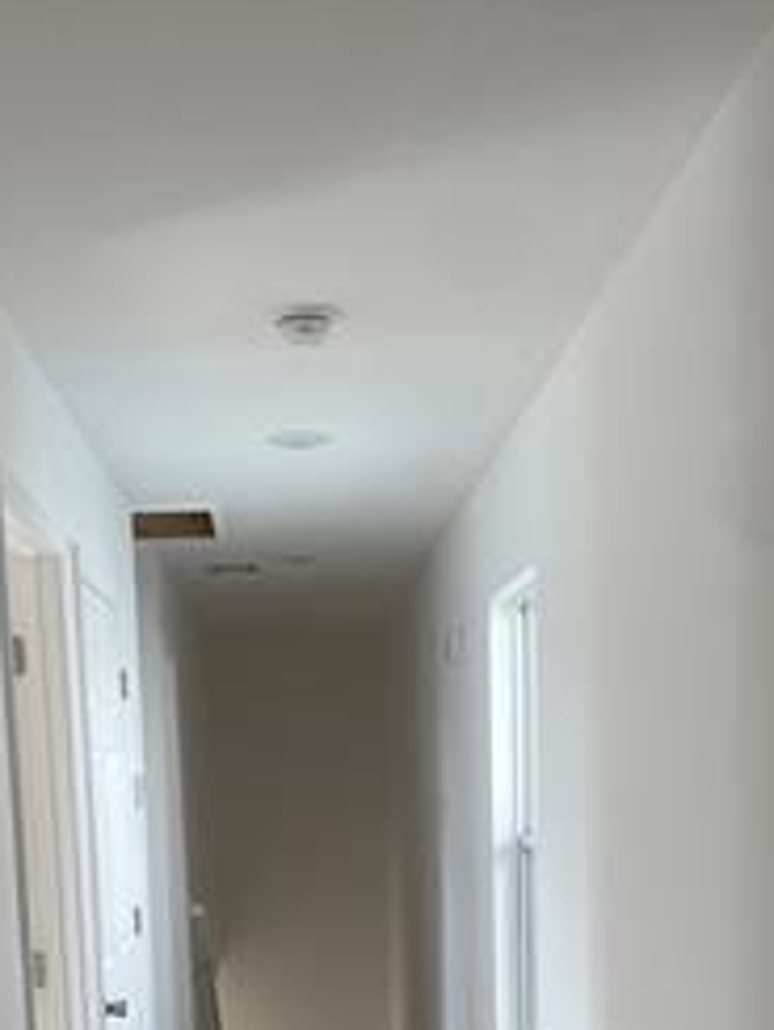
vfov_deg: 34.6
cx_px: 299
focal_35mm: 51
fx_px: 1519
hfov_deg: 28.5
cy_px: 988
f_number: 1.6
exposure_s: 1/219
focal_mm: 4.2
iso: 40
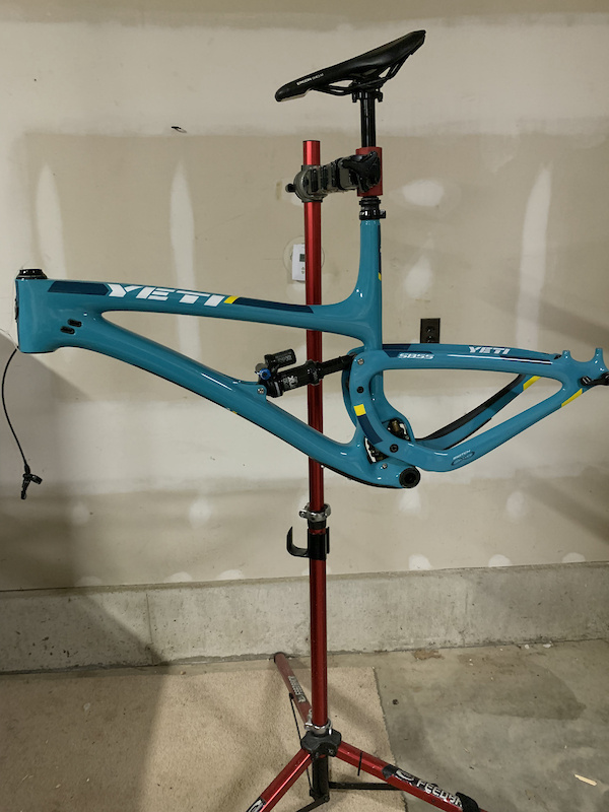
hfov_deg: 53.1
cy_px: 406
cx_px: 304
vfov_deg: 67.3
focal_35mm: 26
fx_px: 610
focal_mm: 4.25
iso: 500
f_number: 1.8
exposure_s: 1/30
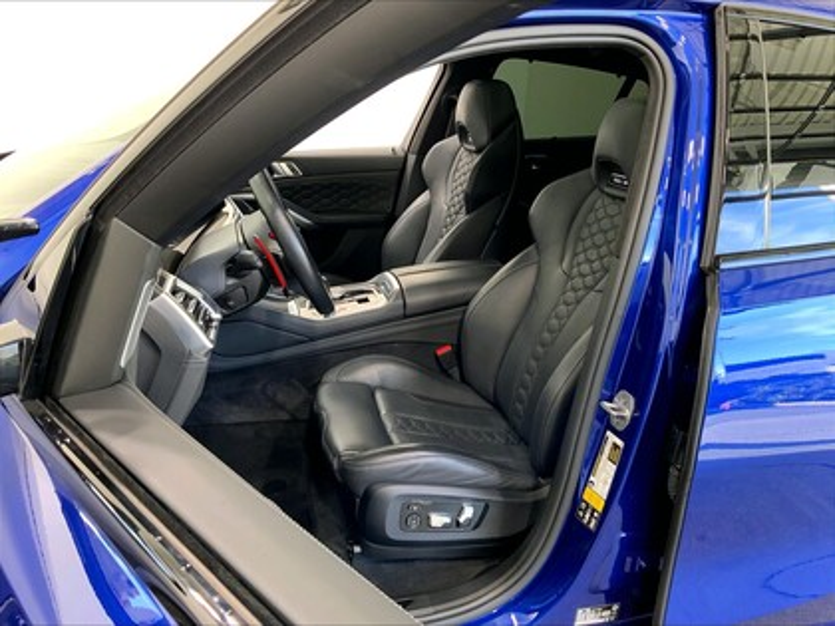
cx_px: 418
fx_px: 700
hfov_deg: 61.7
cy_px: 313
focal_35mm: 29
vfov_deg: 48.2
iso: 64
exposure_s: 1/83
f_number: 1.8
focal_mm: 3
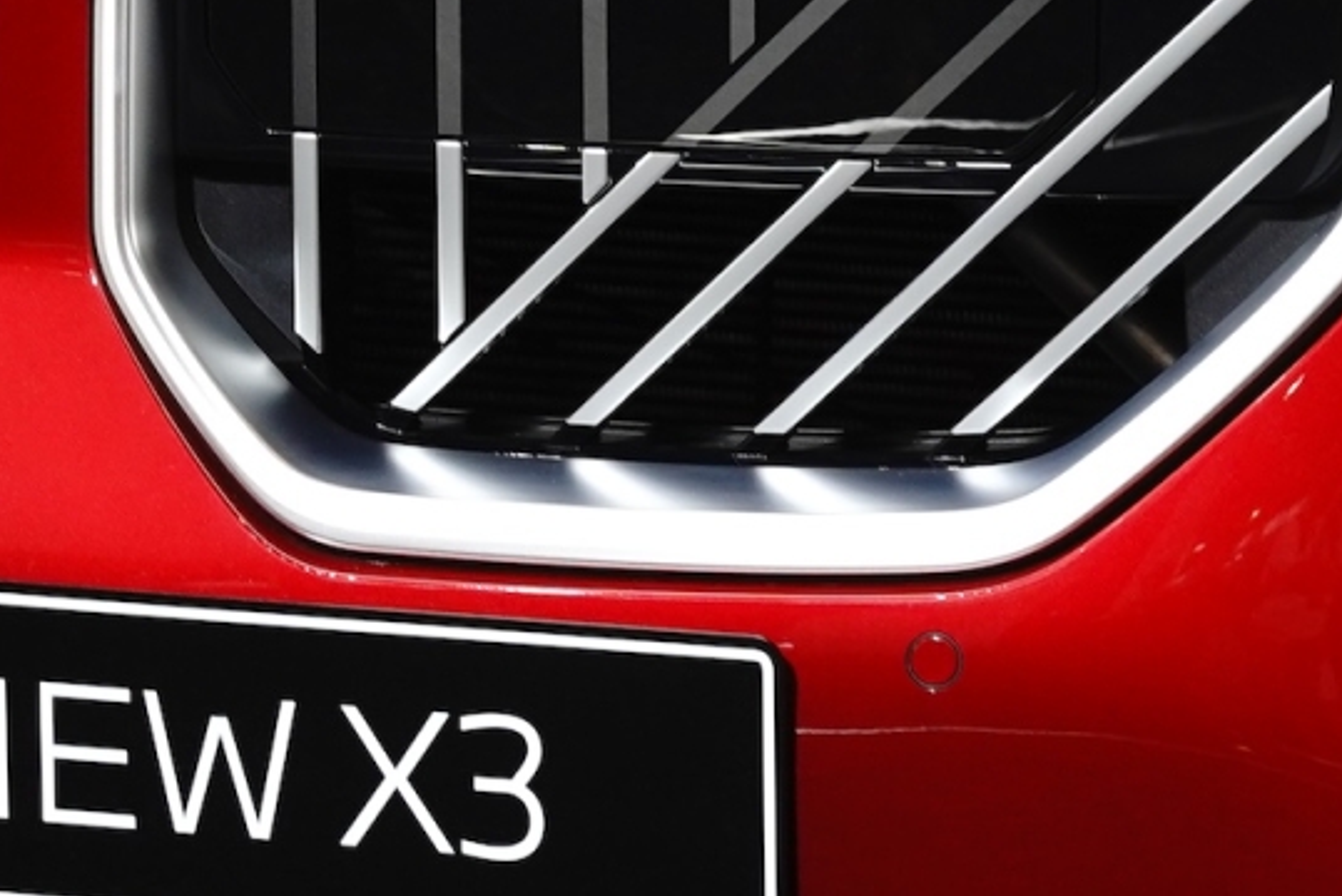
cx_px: 834
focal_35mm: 485
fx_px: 18089
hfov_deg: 4.2
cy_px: 194
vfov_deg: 2.8
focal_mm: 109
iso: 500
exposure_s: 1/80
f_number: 5
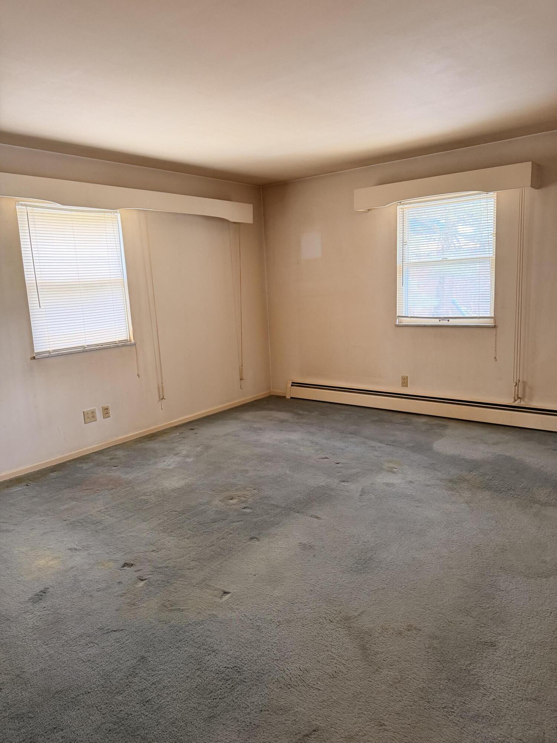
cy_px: 372
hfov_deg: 56.8
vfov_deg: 71.6
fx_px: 515
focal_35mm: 24
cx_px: 278
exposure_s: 1/60
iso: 320
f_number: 1.78
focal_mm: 6.76
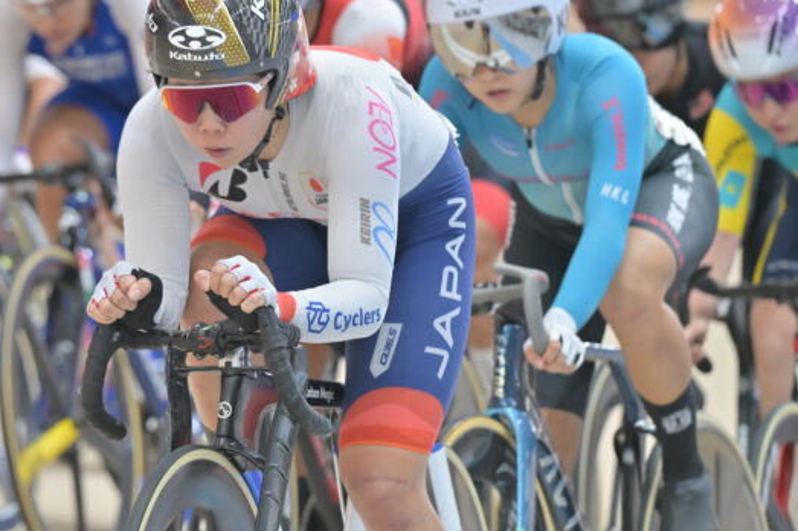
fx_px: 9636
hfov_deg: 4.7
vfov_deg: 3.2
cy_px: 298
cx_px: 291
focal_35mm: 435
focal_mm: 330
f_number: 6.3
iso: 2500
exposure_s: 1/400
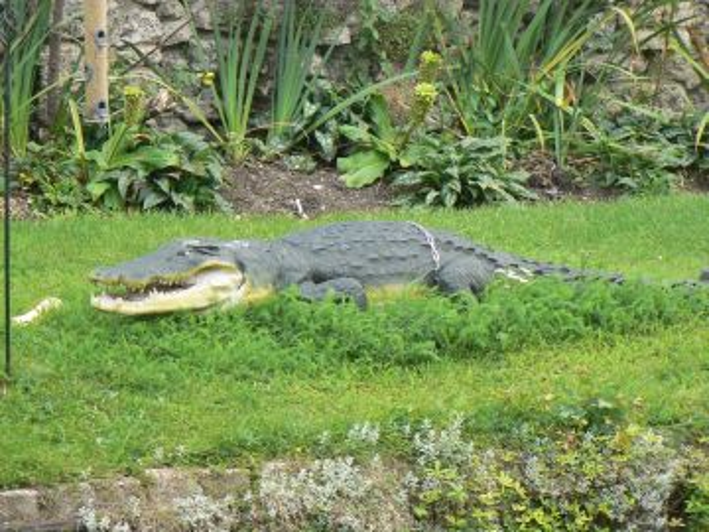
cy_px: 266
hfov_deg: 15.5
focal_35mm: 127
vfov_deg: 11.7
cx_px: 354
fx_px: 2601
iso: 80
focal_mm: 21.2
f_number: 4
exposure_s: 1/100
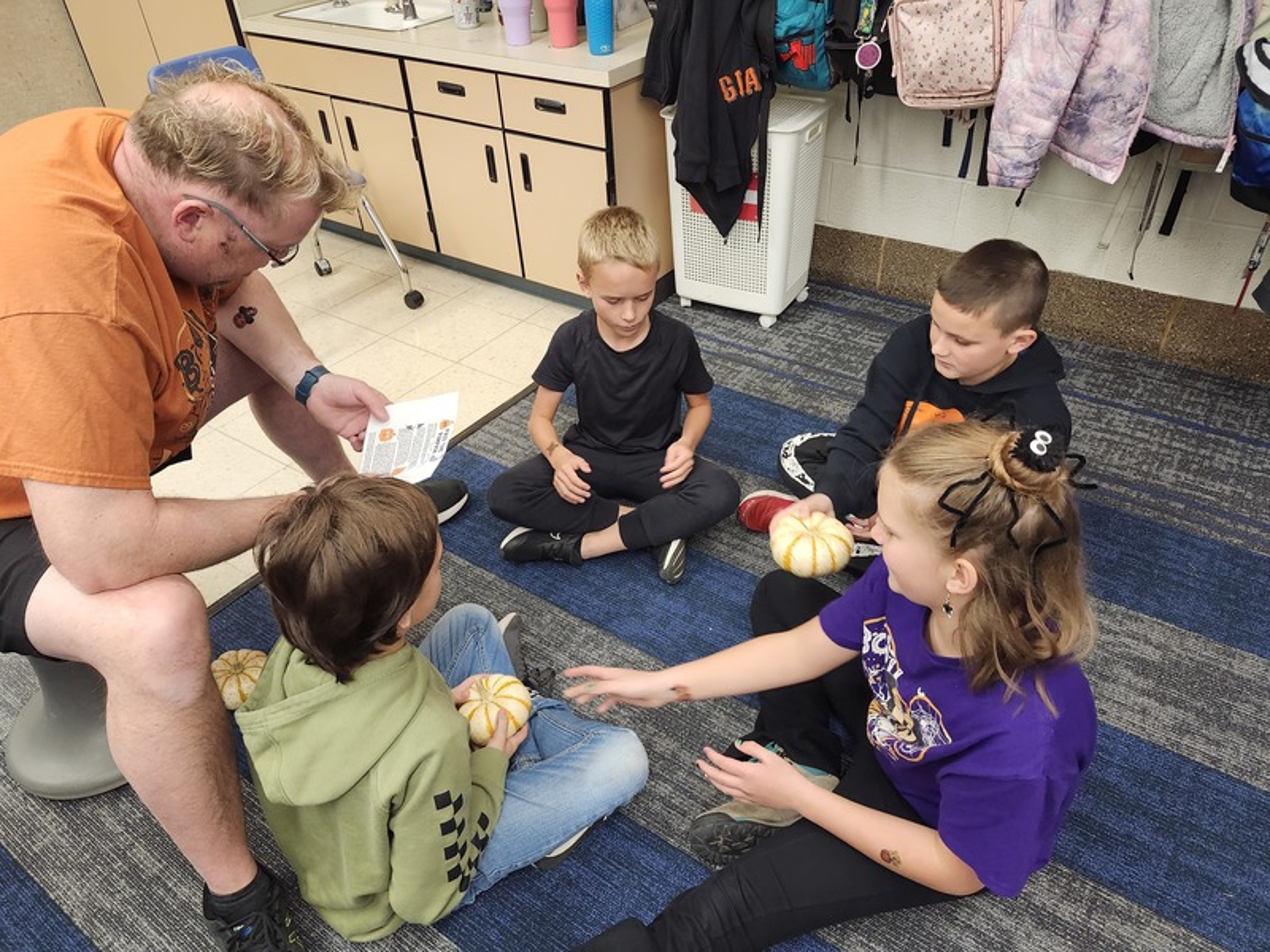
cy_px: 476
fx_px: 844
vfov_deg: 58.9
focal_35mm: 23
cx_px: 635
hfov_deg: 73.9
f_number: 1.8
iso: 400
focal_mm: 5.54
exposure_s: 1/120
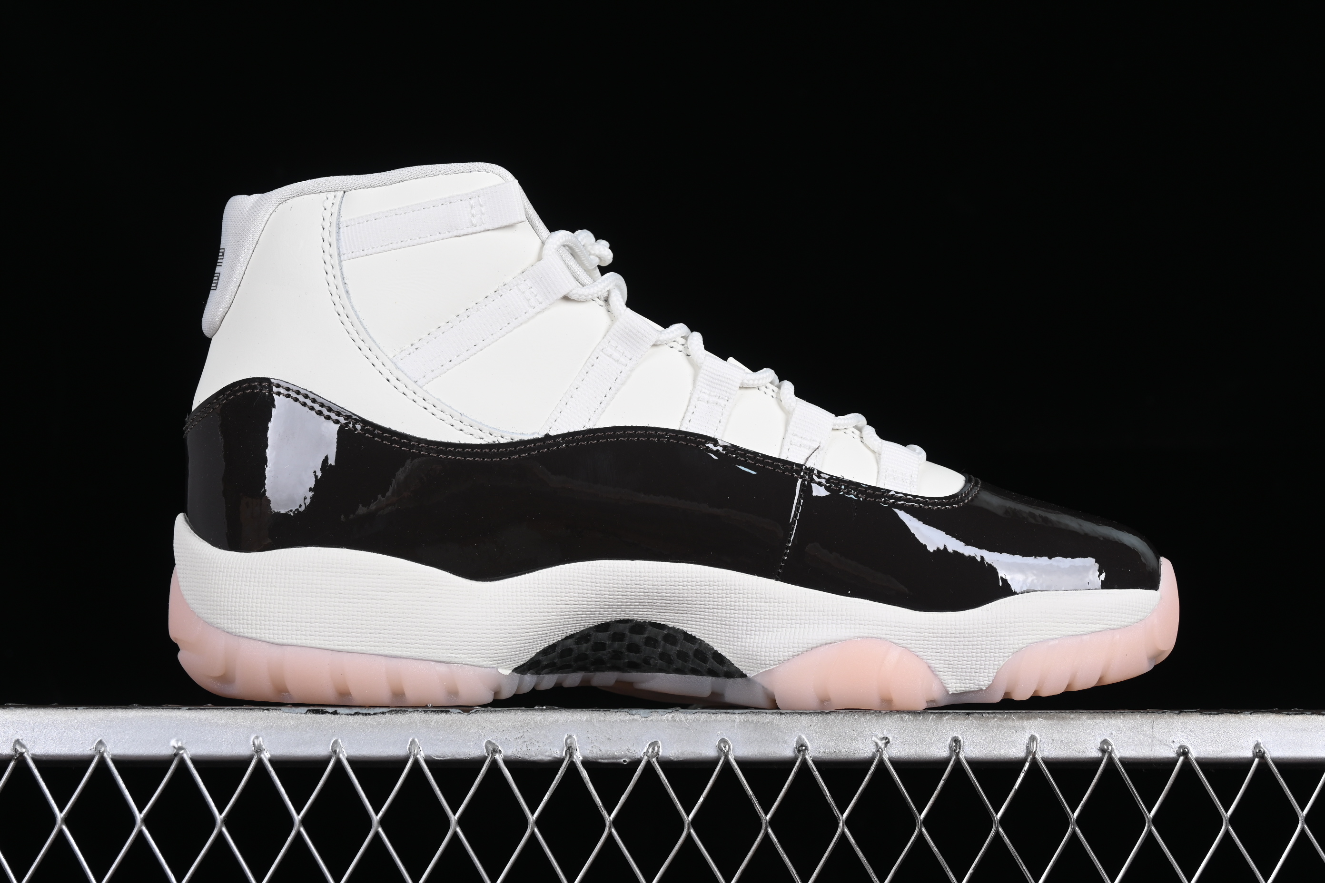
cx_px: 662
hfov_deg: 27.0
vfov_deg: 18.2
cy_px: 442
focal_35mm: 75
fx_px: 2760
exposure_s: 1/80
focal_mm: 50
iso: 160
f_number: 8
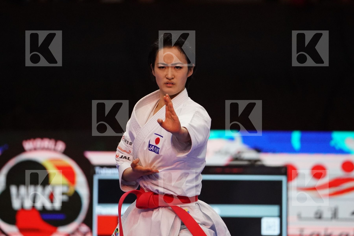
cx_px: 177
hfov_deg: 6.9
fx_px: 2950
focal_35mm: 300
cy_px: 118
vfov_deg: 4.6
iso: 5000
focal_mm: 200
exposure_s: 1/1000
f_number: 2.8
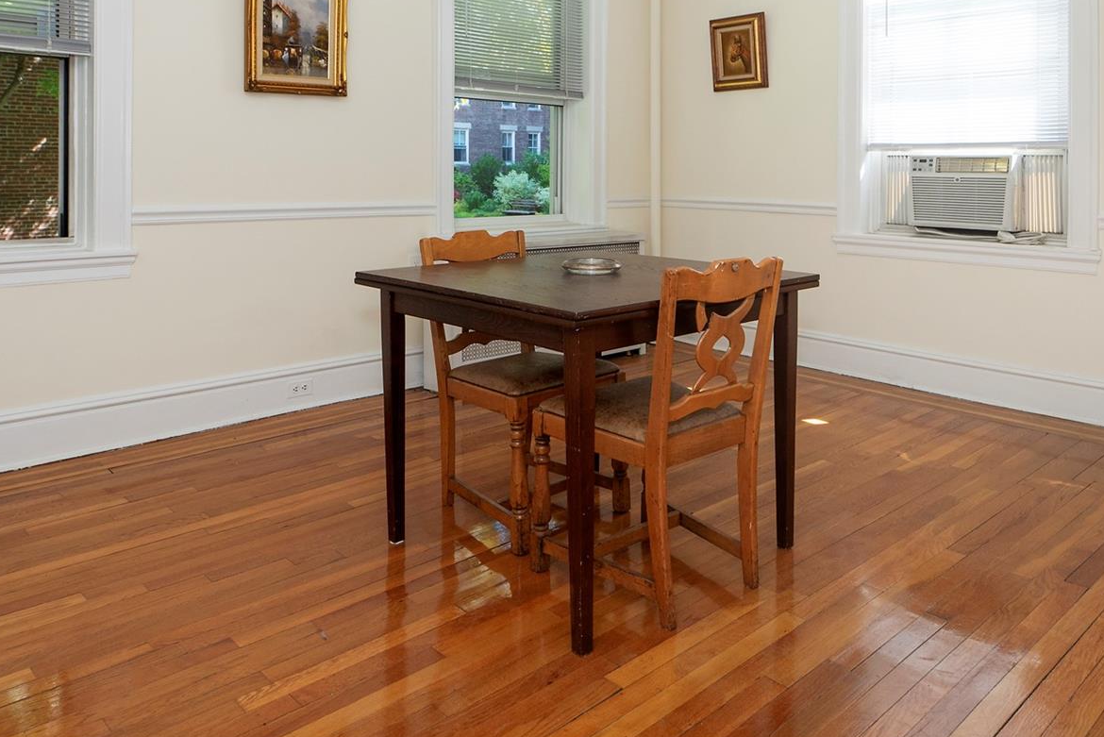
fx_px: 859
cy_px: 212
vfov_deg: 45.3
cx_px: 595
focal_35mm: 28
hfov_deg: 65.4
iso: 320
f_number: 10
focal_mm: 16
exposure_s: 1/30
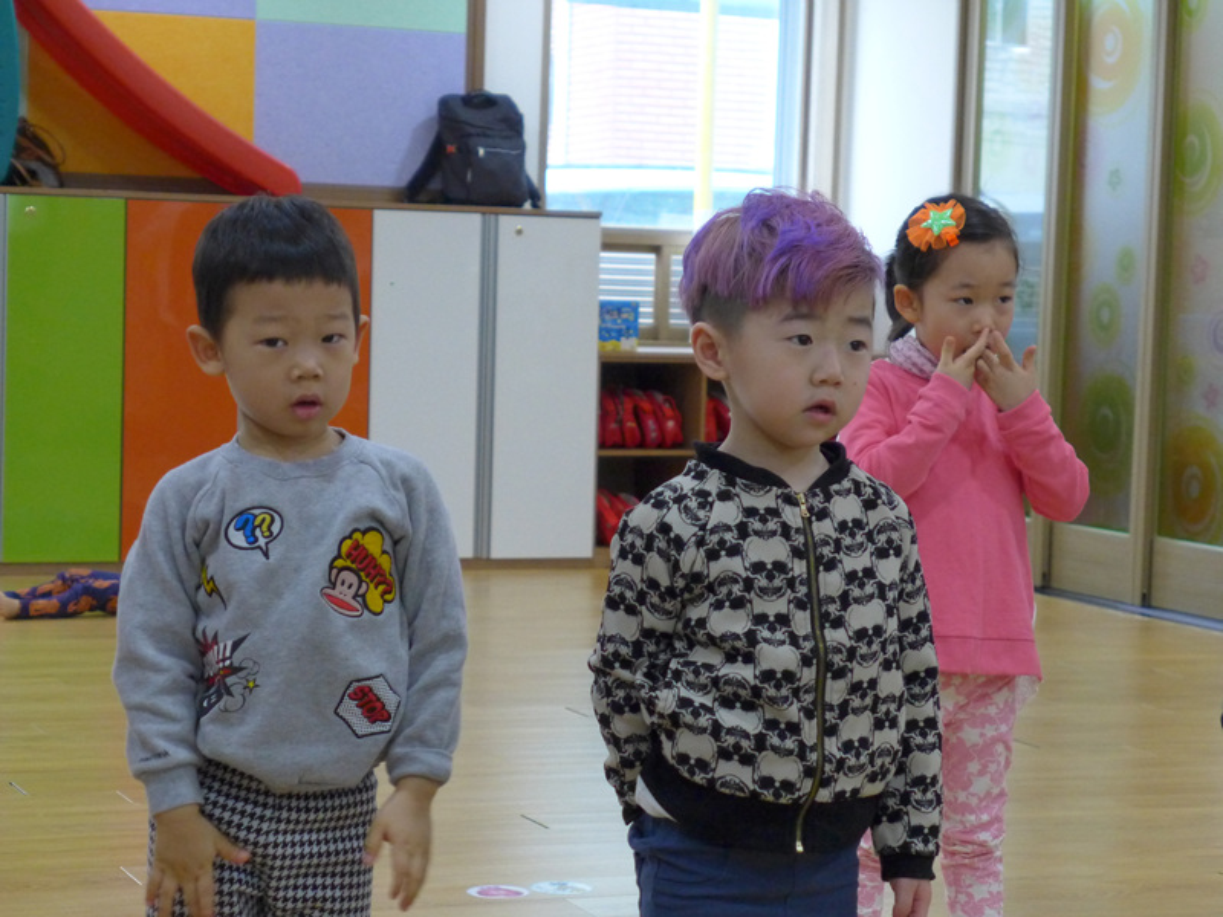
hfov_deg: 21.8
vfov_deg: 16.4
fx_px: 3180
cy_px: 458
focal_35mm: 90
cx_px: 612
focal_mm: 17.7
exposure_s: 1/250
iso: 640
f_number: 2.3
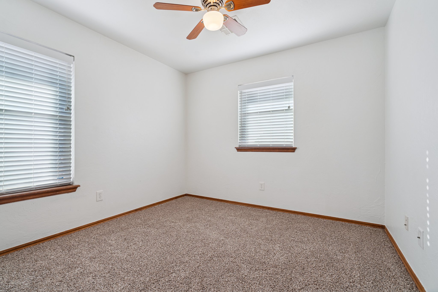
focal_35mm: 16
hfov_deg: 96.7
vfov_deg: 73.8
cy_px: 146
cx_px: 219
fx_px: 195
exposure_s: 1/50
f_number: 7.1
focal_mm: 16
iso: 200
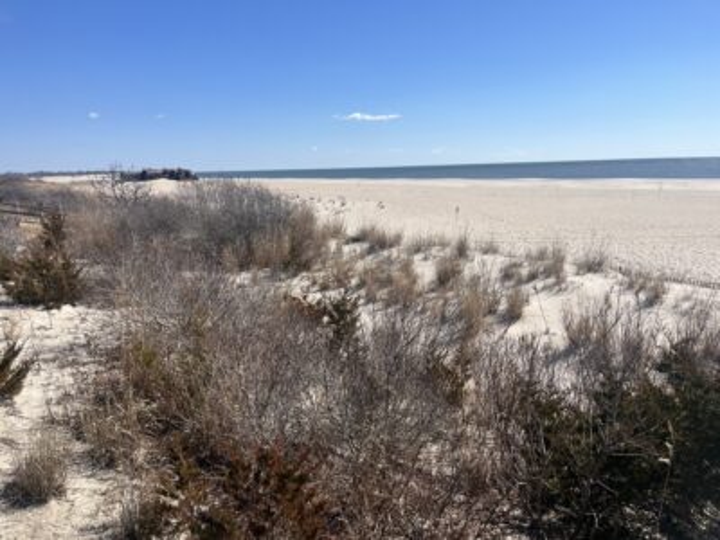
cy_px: 270
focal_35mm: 26
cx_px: 360
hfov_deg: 67.3
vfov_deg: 53.1
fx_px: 541
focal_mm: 5.1
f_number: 1.6
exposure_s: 1/5076
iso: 50
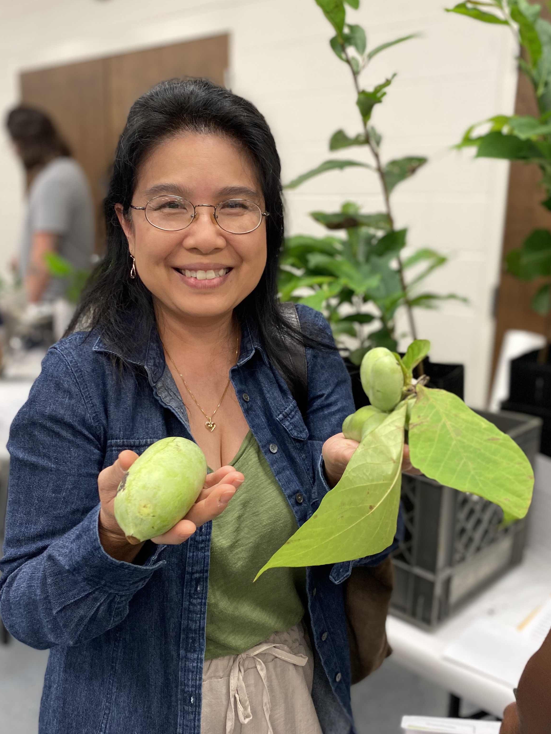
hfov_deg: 41.8
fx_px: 722
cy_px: 380
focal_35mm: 34
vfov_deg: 53.9
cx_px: 259
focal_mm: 4.25
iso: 80
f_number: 1.8
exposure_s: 1/60
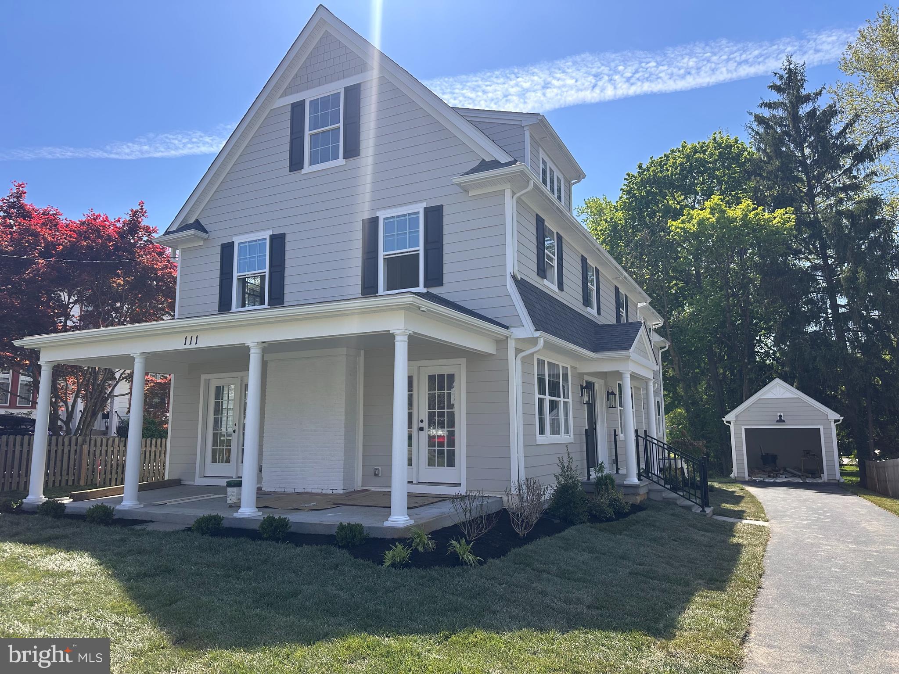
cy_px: 337
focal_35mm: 24
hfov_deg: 71.6
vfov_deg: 56.8
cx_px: 450
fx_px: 623
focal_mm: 6.86
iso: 80
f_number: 1.78
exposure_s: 1/3155
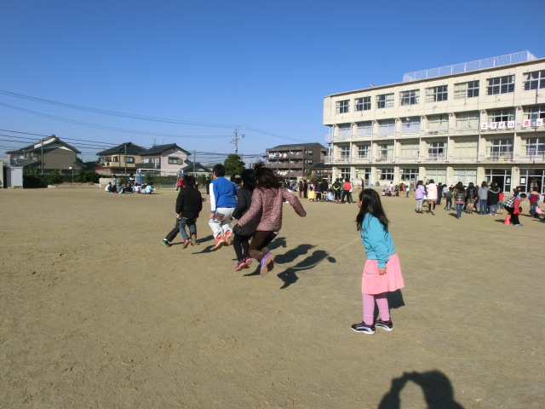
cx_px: 272
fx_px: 378
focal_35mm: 24
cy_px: 204
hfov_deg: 71.6
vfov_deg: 56.8
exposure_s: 1/250
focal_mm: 4.24
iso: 80
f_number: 7.9
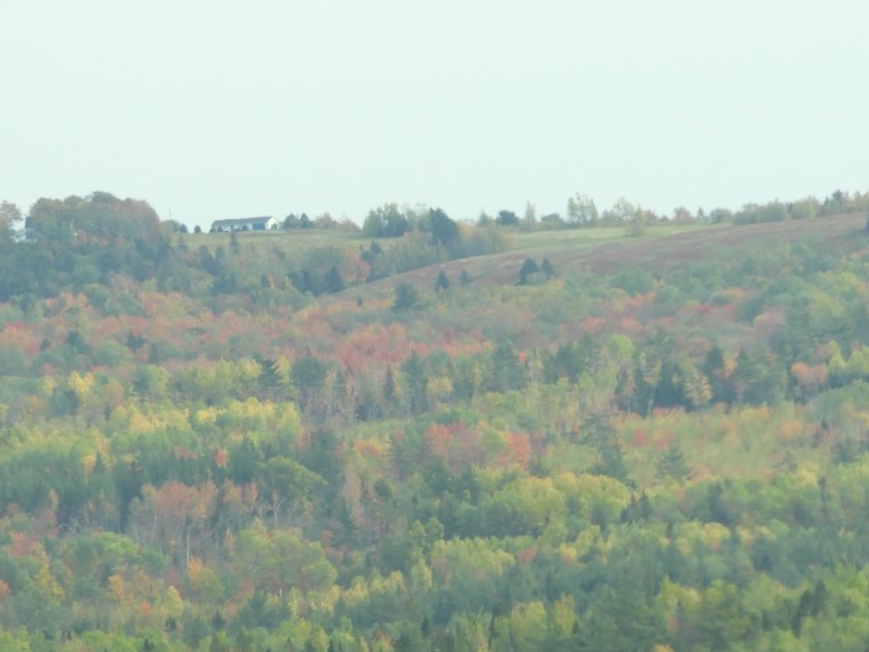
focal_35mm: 589
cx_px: 784
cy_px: 494
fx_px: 14789
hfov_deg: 3.4
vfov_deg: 2.5
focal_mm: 53.7
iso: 100
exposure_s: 1/200
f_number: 5.5
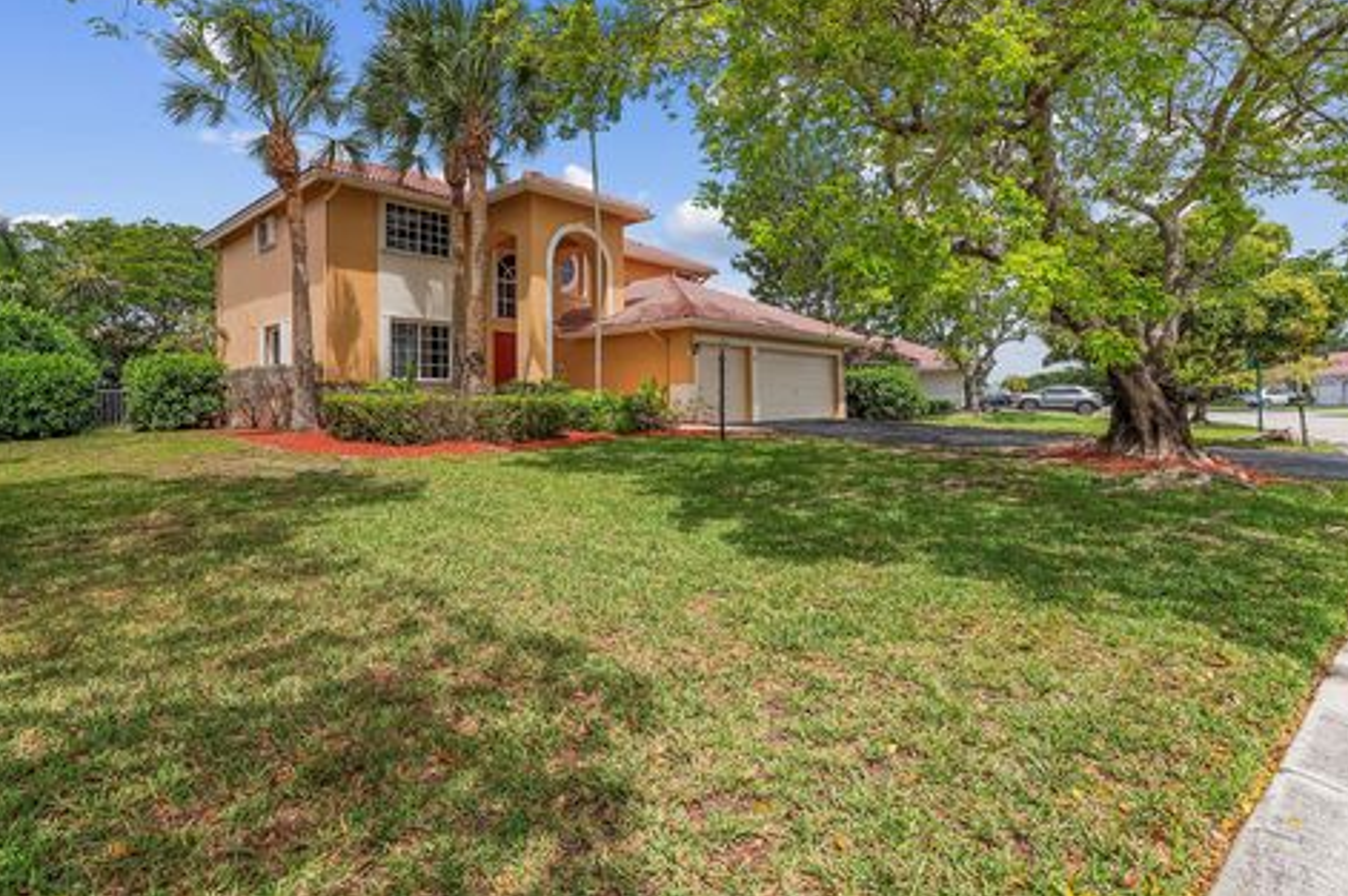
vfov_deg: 70.3
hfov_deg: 93.3
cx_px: 644
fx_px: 636
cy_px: 425
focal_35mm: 17
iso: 400
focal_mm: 16
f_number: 8
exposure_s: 1/400
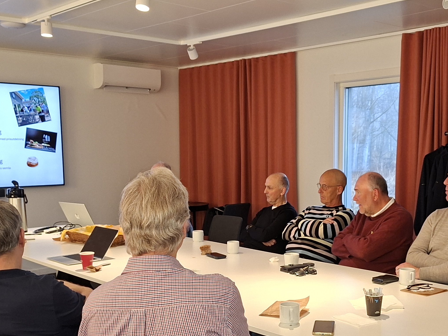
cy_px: 224
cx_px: 271
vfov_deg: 31.9
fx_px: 582
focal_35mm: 45
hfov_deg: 41.9
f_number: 1.8
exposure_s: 1/50
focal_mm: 5.54
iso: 50
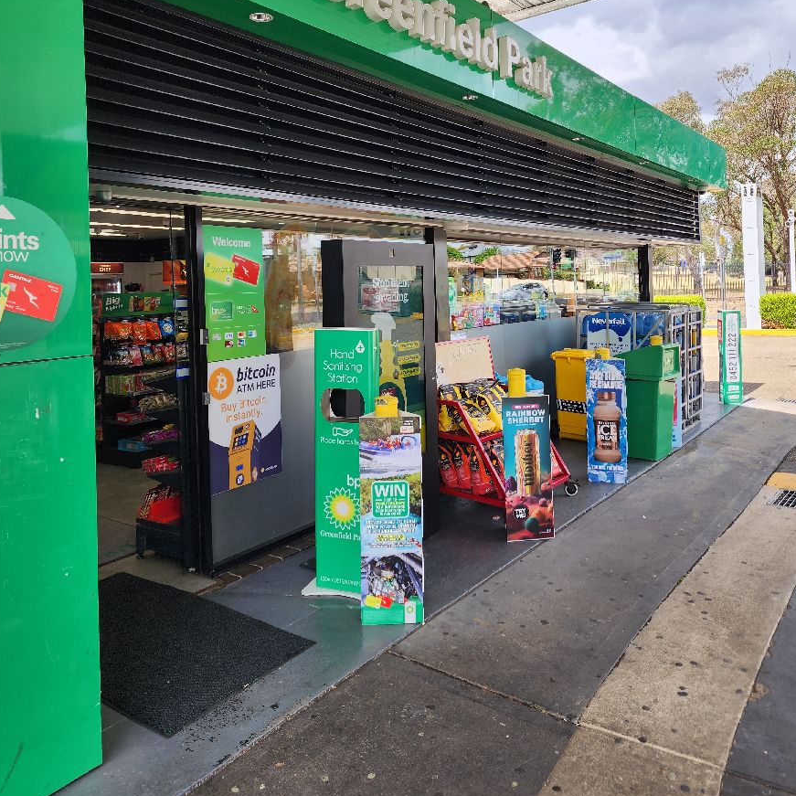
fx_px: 728
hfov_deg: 57.3
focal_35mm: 28
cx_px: 398
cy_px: 289
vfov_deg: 56.5
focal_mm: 6.4
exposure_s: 1/204
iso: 12
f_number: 1.8
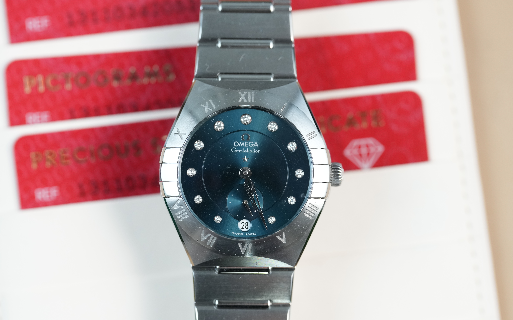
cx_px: 245
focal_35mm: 122
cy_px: 177
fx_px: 1706
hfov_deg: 17.1
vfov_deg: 10.7
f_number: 4
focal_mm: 100
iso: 1250
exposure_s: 1/30
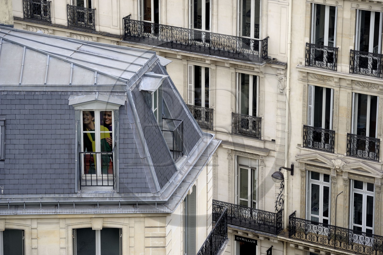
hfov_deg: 13.3
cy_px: 128
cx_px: 192
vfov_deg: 8.8
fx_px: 1648
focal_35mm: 155
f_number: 6.3
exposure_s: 1/200
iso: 200
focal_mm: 155
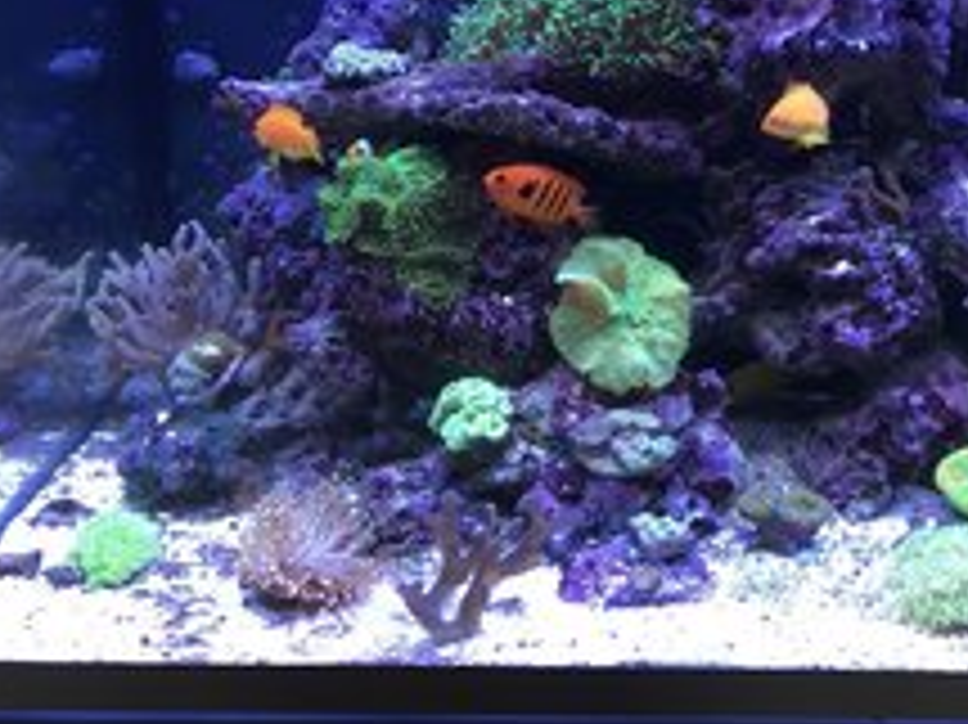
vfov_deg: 26.6
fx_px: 1509
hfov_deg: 33.6
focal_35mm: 54
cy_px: 162
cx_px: 878
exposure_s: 1/33
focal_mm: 4.15
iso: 32
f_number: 2.2
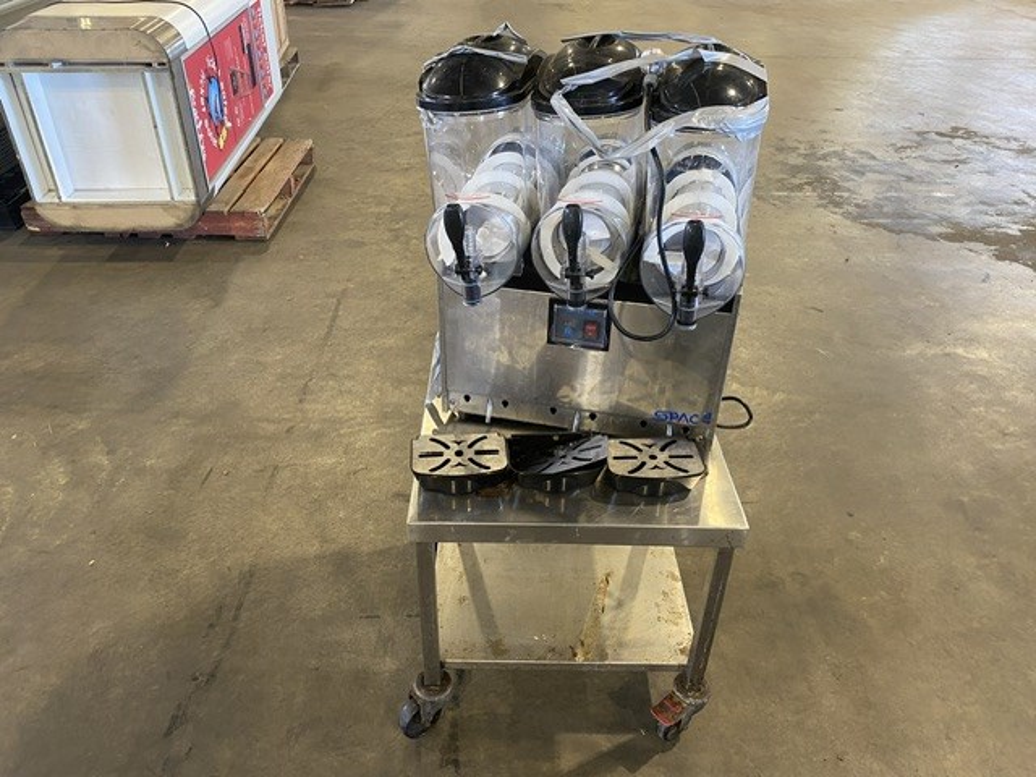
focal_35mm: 26
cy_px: 388
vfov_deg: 53.1
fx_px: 778
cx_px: 518
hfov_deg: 67.3
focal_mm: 4.25
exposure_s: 1/60
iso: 320
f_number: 1.8
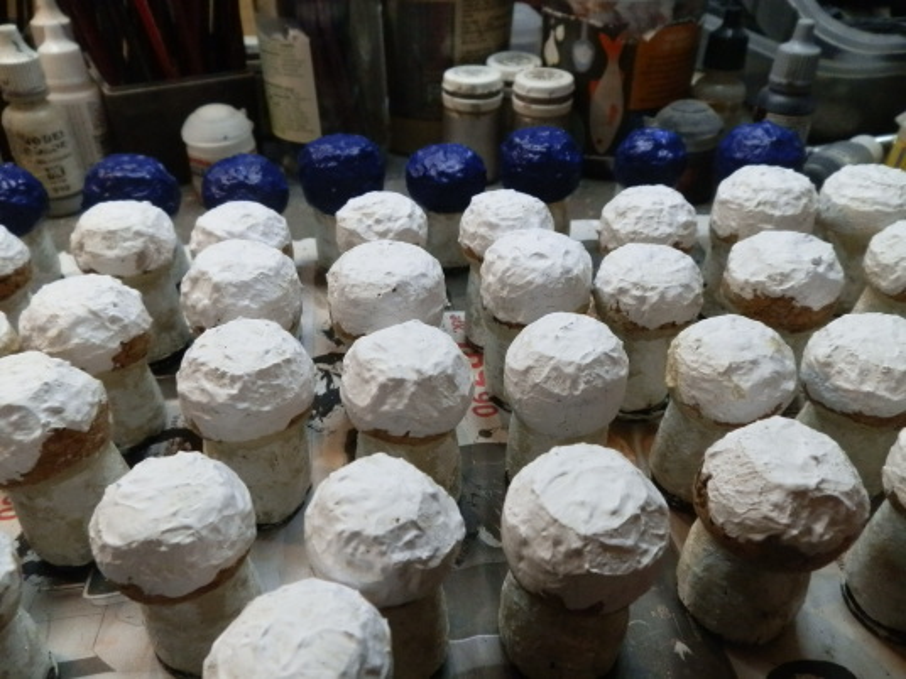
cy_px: 340
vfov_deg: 49.7
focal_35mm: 28
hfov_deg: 63.4
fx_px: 733
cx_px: 453
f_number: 3.1
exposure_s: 1/320
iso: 400
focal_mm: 5
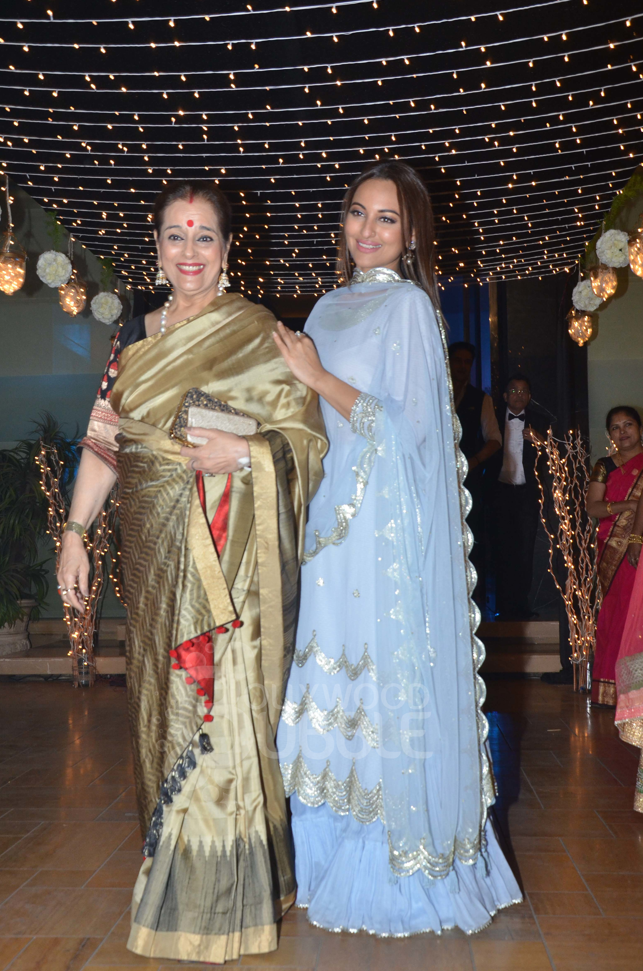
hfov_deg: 34.9
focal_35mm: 38
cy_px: 498
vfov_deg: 50.8
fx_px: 1023
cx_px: 308
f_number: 5.6
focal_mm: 24
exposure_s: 1/200
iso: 1000
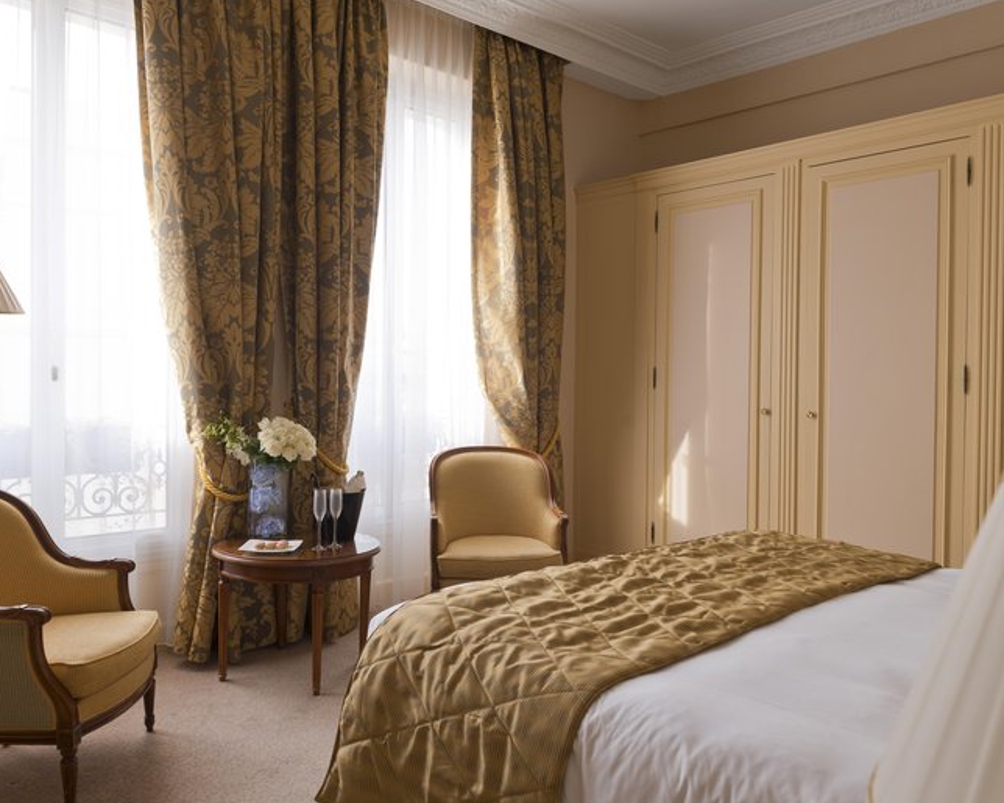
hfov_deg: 62.2
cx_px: 468
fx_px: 832
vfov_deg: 51.5
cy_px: 399
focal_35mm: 28
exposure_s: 1/15
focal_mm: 24
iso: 100
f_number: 6.3
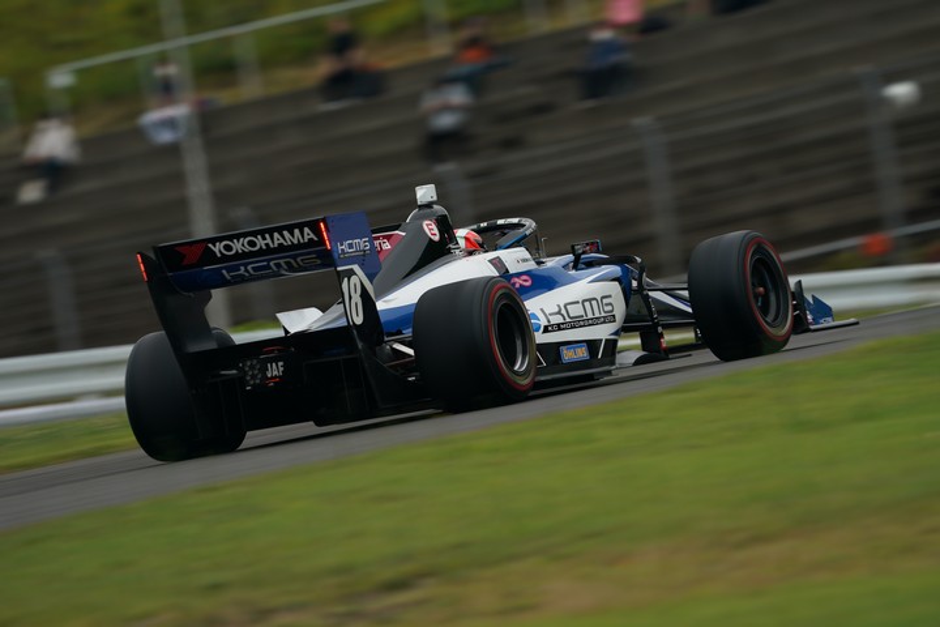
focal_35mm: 600
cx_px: 470
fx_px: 15665
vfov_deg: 2.3
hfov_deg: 3.4
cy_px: 314
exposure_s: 1/125
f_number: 9
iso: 200
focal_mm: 600
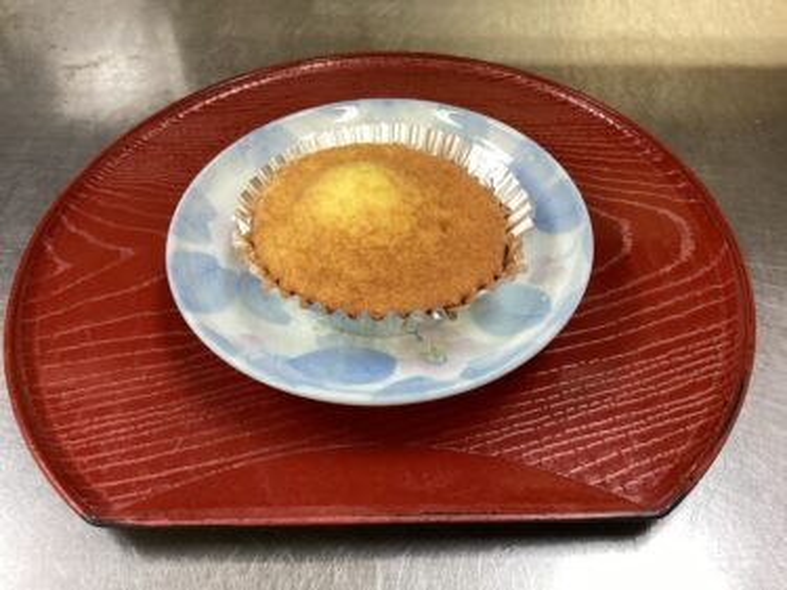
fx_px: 705
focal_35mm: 31
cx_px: 394
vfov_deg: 45.4
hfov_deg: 58.4
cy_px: 295
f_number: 2.4
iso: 160
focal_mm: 3.3
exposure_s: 1/60
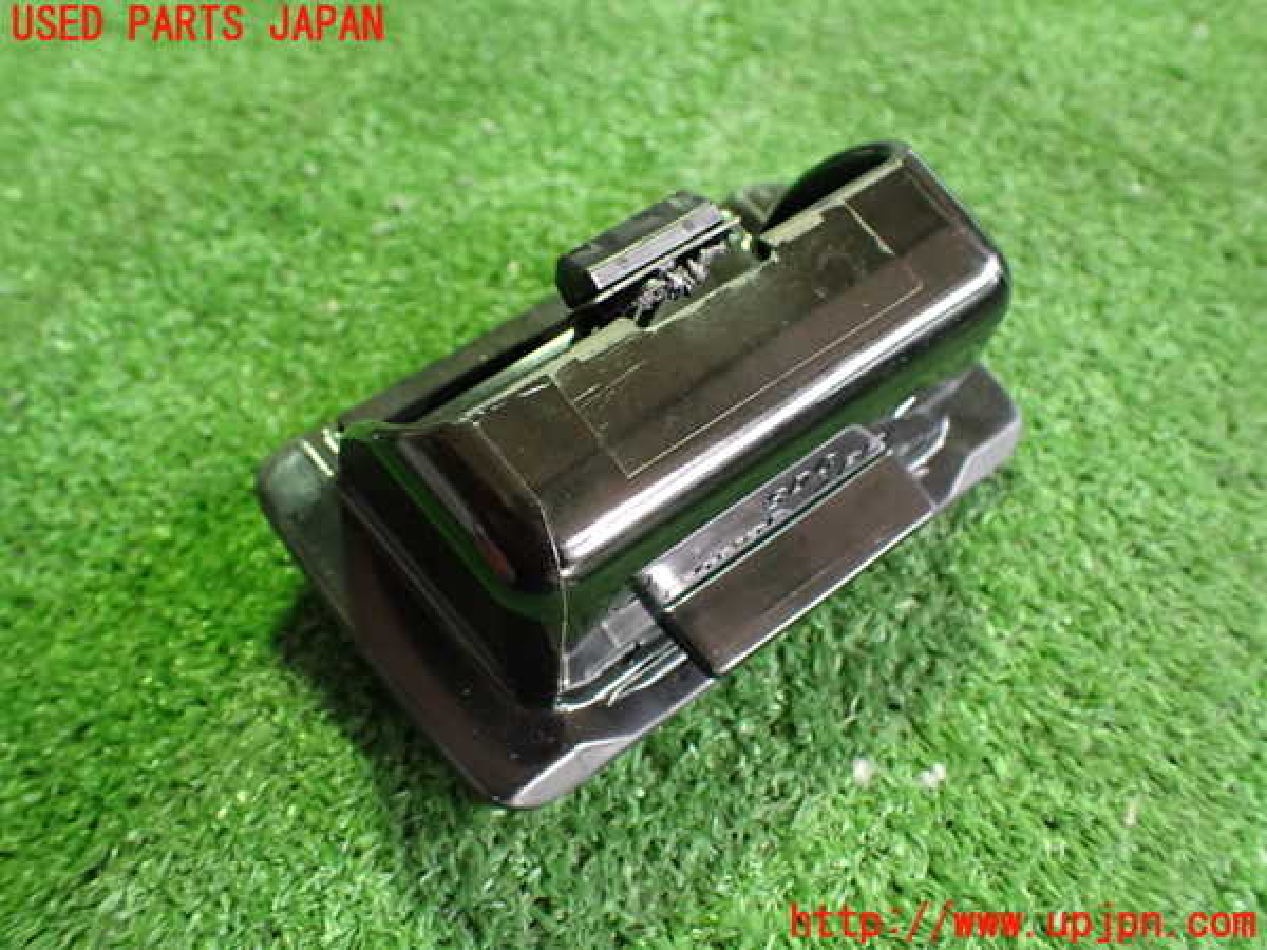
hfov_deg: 60.0
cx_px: 634
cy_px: 475
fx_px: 1098
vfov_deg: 46.8
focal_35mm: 30
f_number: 2.3
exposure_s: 1/30
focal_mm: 5.4
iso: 800
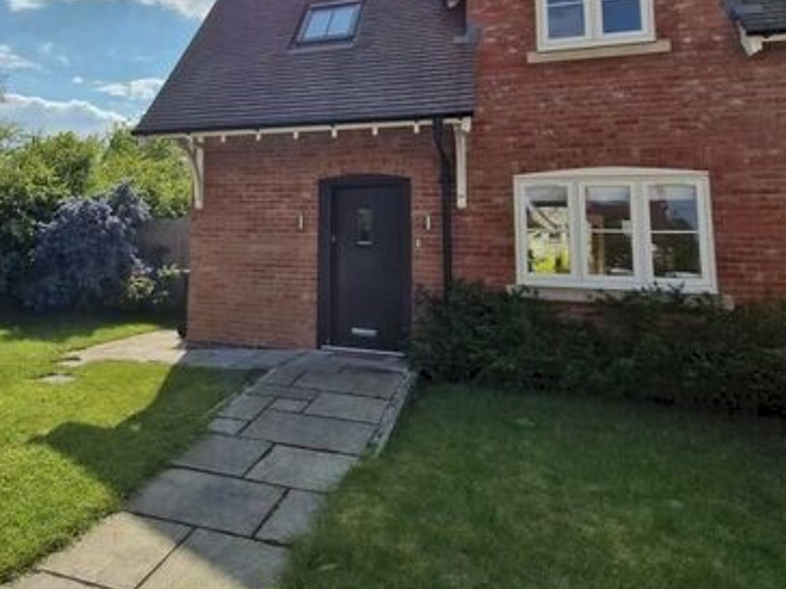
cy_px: 180
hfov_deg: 67.3
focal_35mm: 25
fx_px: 568
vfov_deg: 53.4
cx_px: 255
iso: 50
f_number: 2.2
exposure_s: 1/3080
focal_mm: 1.74
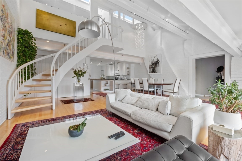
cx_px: 121
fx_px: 101
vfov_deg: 77.3
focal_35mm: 15
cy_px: 80
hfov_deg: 100.4
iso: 200
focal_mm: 10
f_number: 5.6
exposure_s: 1/80
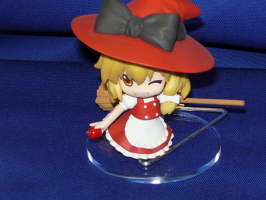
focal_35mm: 121
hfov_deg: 16.3
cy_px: 95
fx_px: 931
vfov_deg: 12.3
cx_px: 134
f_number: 4
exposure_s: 1/50
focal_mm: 11.7
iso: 100
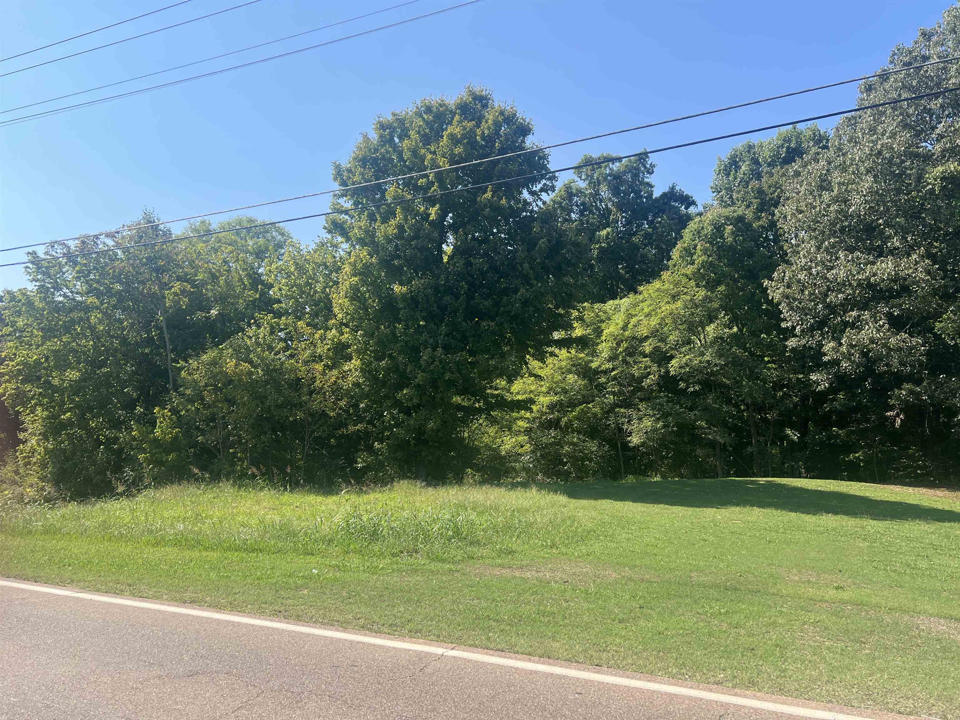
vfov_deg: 53.1
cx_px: 480
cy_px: 360
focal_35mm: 26
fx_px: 721
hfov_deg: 67.3
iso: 50
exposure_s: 1/2008
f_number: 1.5
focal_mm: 5.7
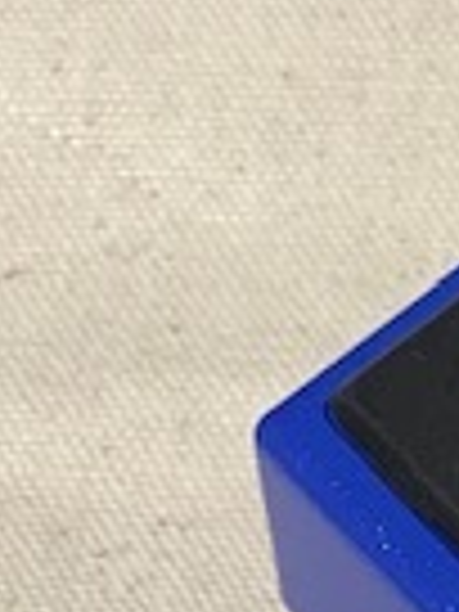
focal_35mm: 244
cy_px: 468
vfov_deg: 8.1
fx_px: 4314
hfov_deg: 5.8
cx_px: 1184
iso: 160
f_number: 2
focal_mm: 6
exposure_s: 1/50
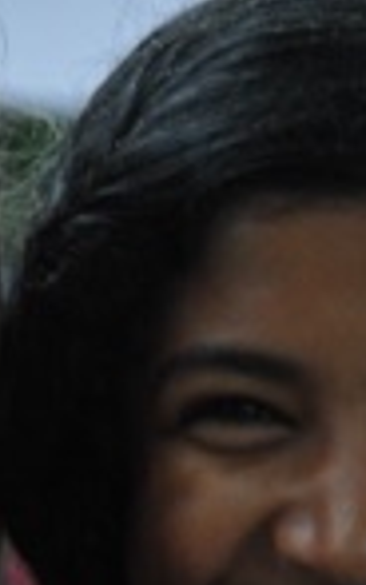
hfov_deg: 3.2
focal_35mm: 414
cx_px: 16
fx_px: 6601
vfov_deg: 5.1
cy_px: 523
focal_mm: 100
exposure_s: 1/320
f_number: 7.1
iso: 2000
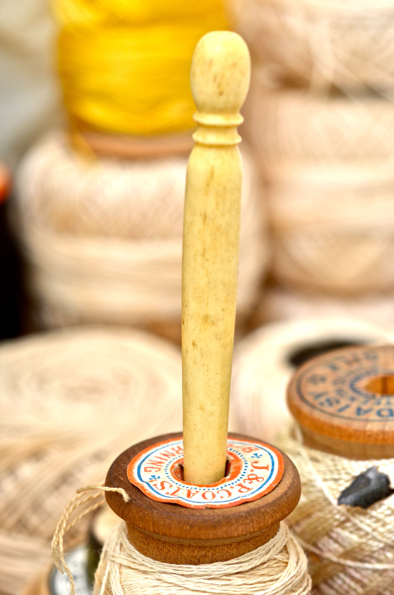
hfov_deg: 16.5
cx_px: 197
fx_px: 1360
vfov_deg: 24.7
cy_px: 298
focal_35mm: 82
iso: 160
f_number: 5.6
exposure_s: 1/200
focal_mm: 55
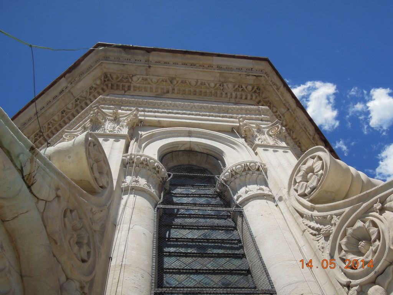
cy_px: 148
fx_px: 397
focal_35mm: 35
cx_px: 196
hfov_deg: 52.6
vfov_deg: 40.7
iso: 160
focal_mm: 6.3
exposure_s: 1/1250
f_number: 5
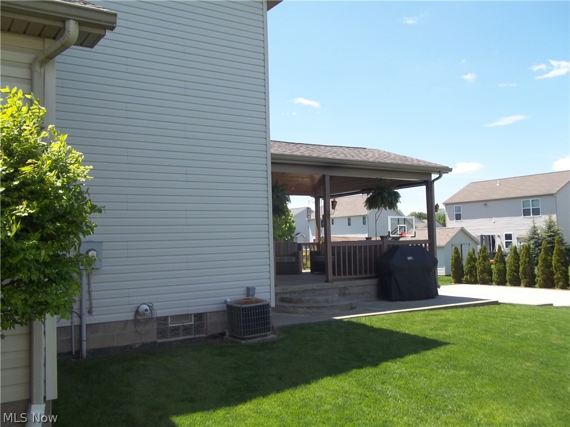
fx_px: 527
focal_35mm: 32
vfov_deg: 44.2
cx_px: 285
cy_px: 214
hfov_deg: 56.8
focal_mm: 5.7
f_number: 8.8
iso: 64
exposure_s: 1/80
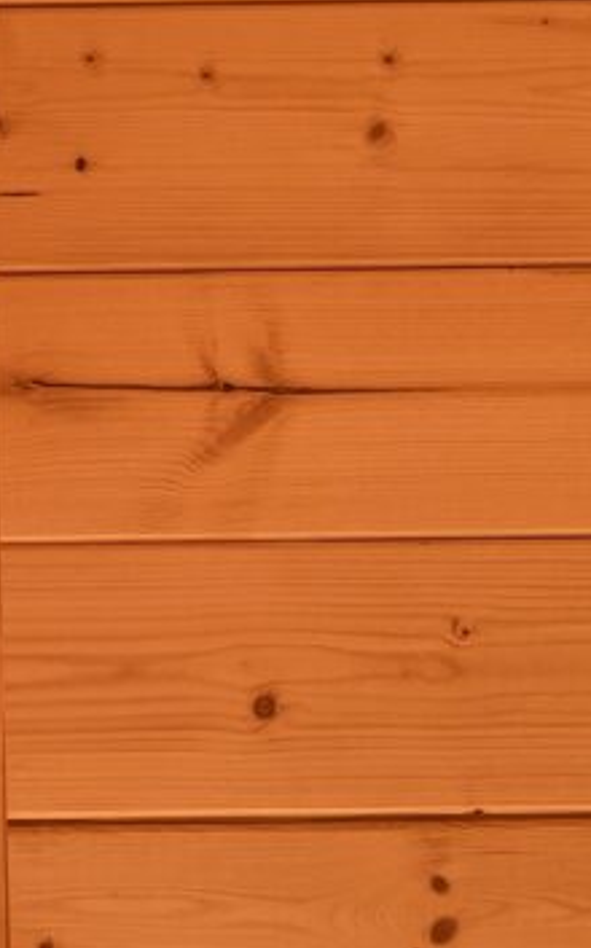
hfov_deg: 14.6
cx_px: -419
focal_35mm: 80
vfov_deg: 25.8
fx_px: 2066
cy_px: 389
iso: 32
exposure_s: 1/335
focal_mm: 4.2
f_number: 1.6
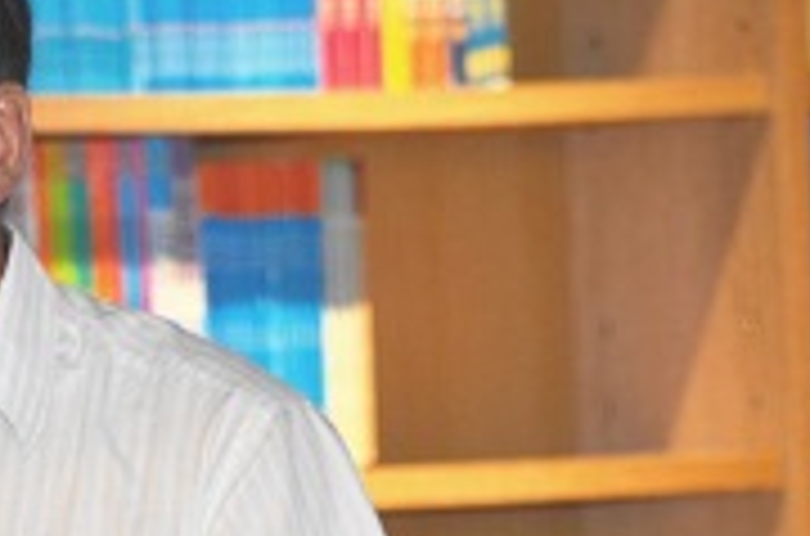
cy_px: 525
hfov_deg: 3.2
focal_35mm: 645
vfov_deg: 2.1
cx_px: -230
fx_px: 14483
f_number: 5.6
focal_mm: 155
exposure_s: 1/60
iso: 100
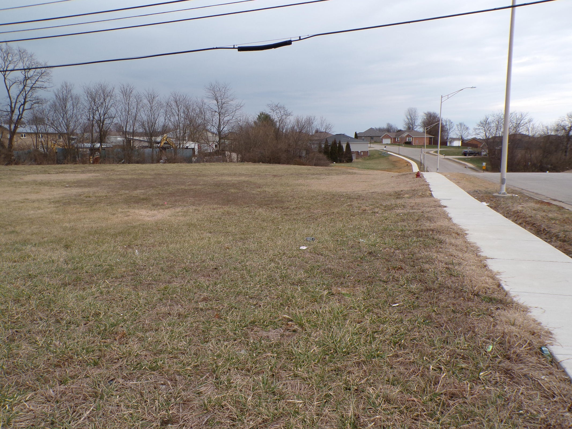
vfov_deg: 49.7
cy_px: 214
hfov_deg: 63.4
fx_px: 463
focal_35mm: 28
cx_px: 286
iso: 100
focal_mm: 5
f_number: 4.6
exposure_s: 1/220
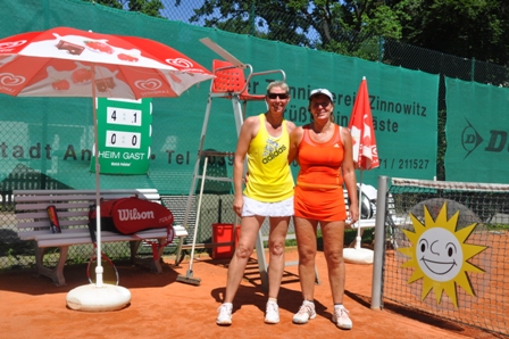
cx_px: 254
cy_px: 170
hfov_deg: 46.4
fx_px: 593
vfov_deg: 31.8
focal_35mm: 42
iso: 200
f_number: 10
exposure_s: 1/400
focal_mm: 28
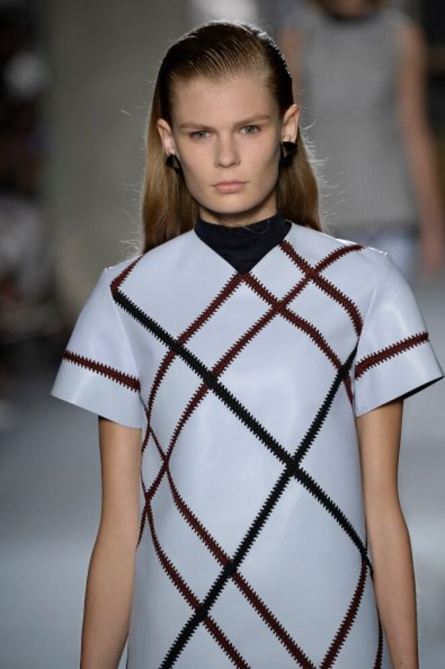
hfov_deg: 3.4
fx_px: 7432
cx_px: 222
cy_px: 334
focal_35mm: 400
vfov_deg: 5.2
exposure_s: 1/500
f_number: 6.3
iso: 2000
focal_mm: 400
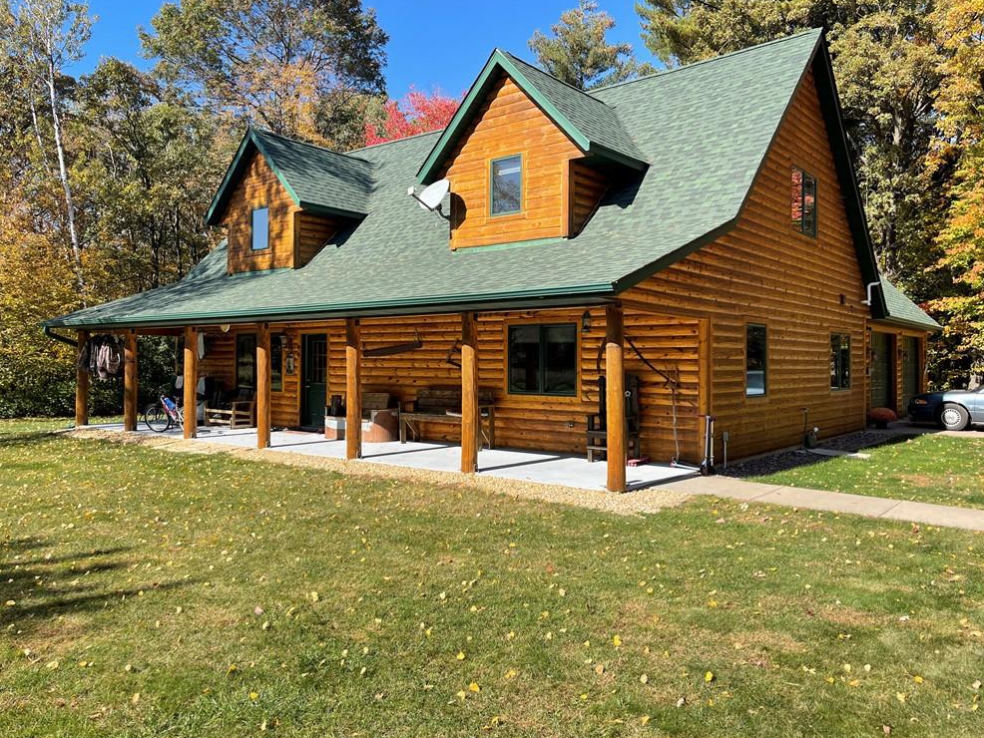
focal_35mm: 27
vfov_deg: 51.4
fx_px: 768
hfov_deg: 65.3
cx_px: 494
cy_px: 359
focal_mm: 5.1
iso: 32
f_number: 1.6
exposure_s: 1/1238
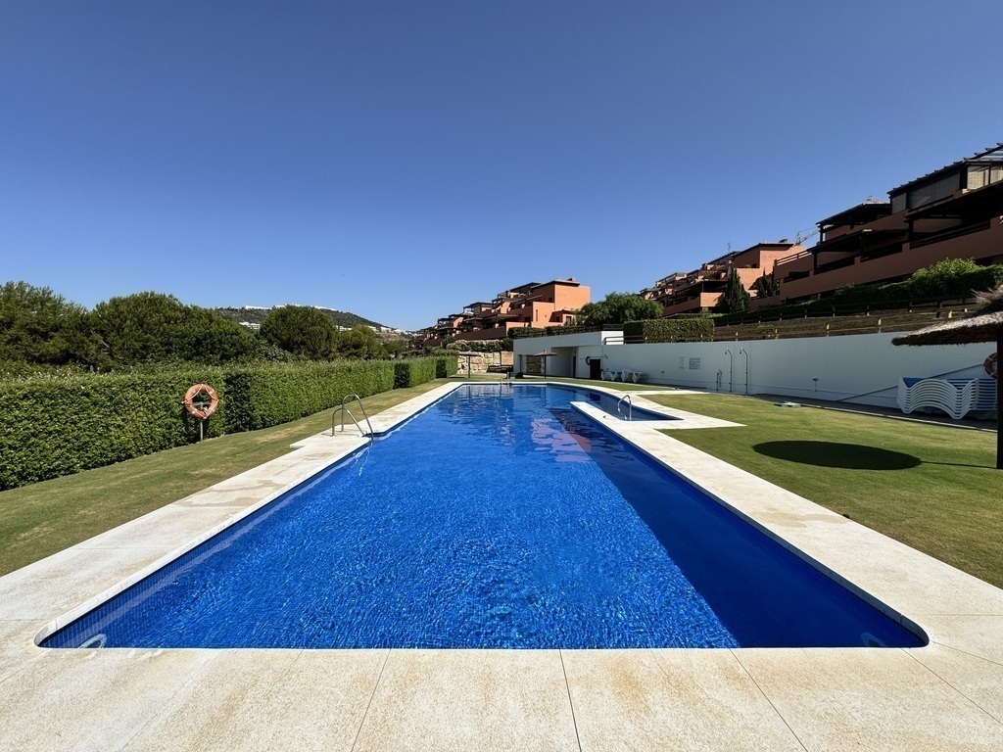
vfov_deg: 85.7
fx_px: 406
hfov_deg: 102.1
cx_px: 502
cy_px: 376
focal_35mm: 14
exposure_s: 1/2584
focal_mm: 2.22
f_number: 2.2
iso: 50
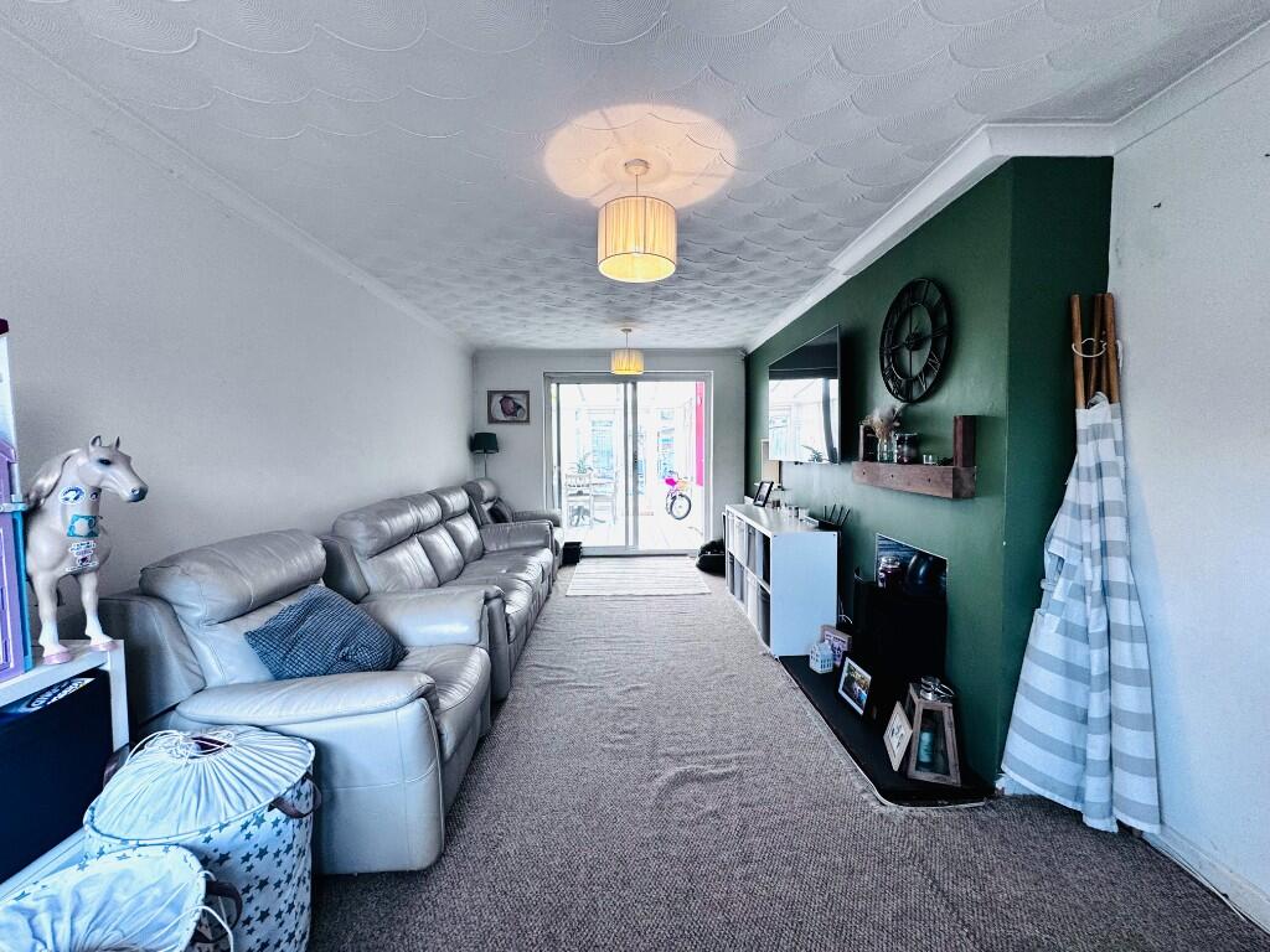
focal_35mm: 14
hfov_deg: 102.1
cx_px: 635
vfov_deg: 85.7
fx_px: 514
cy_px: 476
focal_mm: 2.22
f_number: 2.2
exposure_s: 1/100
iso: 80
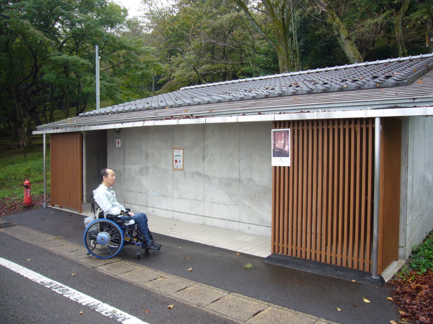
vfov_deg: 49.7
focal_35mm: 28
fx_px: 350
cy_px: 162
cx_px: 216
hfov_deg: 63.4
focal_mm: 4.6
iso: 80
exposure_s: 1/125
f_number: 2.8
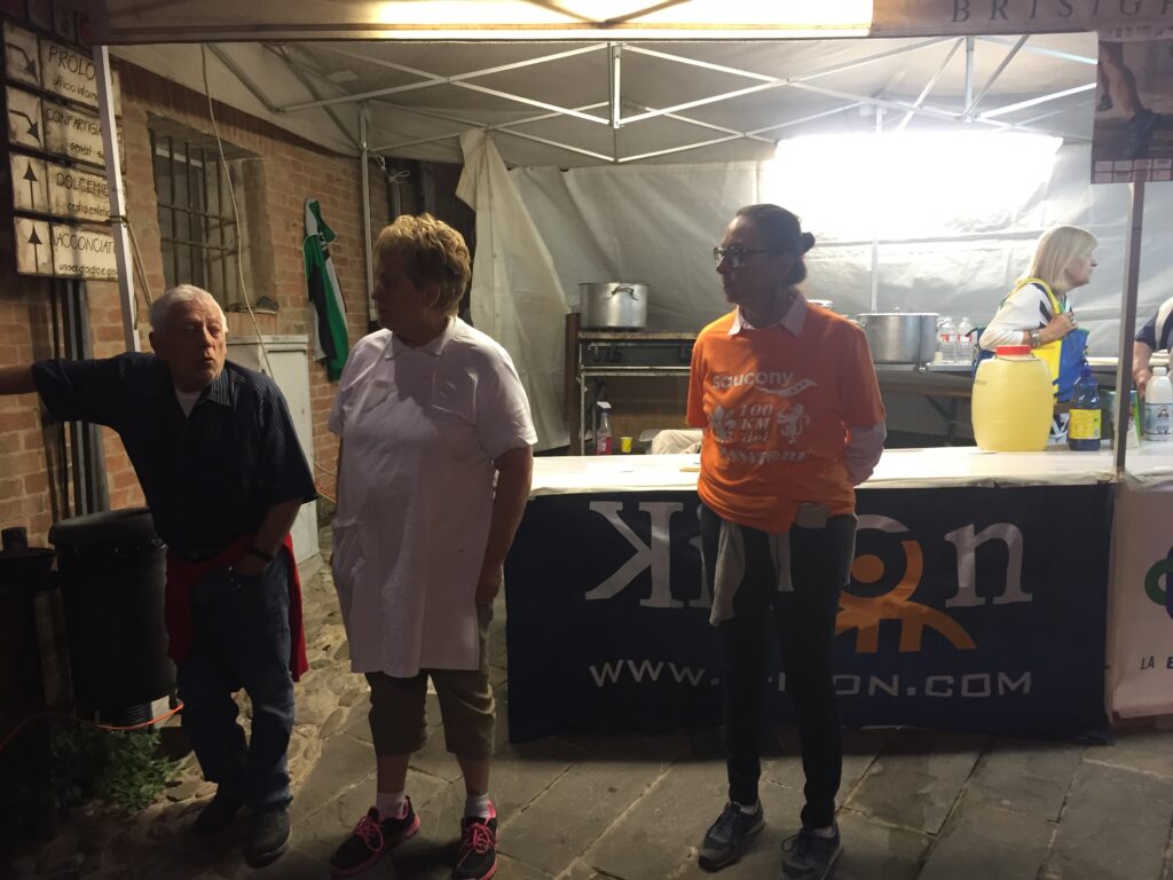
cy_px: 440
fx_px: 983
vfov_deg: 48.2
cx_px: 586
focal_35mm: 29
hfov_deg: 61.7
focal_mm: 4.15
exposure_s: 1/33
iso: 125
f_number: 2.2
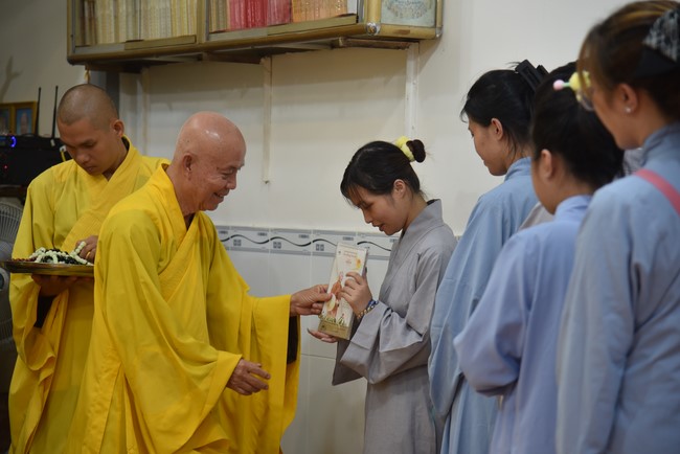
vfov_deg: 13.1
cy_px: 227
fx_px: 1984
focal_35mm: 105
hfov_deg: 19.4
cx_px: 340
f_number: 4
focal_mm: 105
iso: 900
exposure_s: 1/125
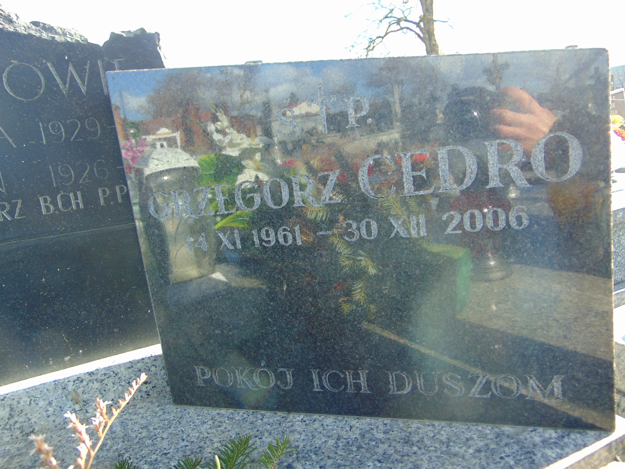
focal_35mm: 25
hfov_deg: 69.4
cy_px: 234
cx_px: 312
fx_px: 451
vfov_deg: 54.9
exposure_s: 1/160
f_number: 3
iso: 80
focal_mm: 4.5
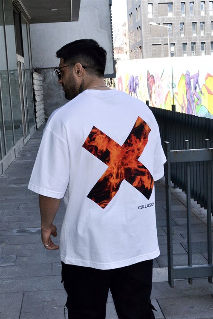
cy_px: 160
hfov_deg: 36.9
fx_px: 319
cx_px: 106
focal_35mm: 36
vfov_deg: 53.1
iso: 800
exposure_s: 1/200
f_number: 13
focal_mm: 24
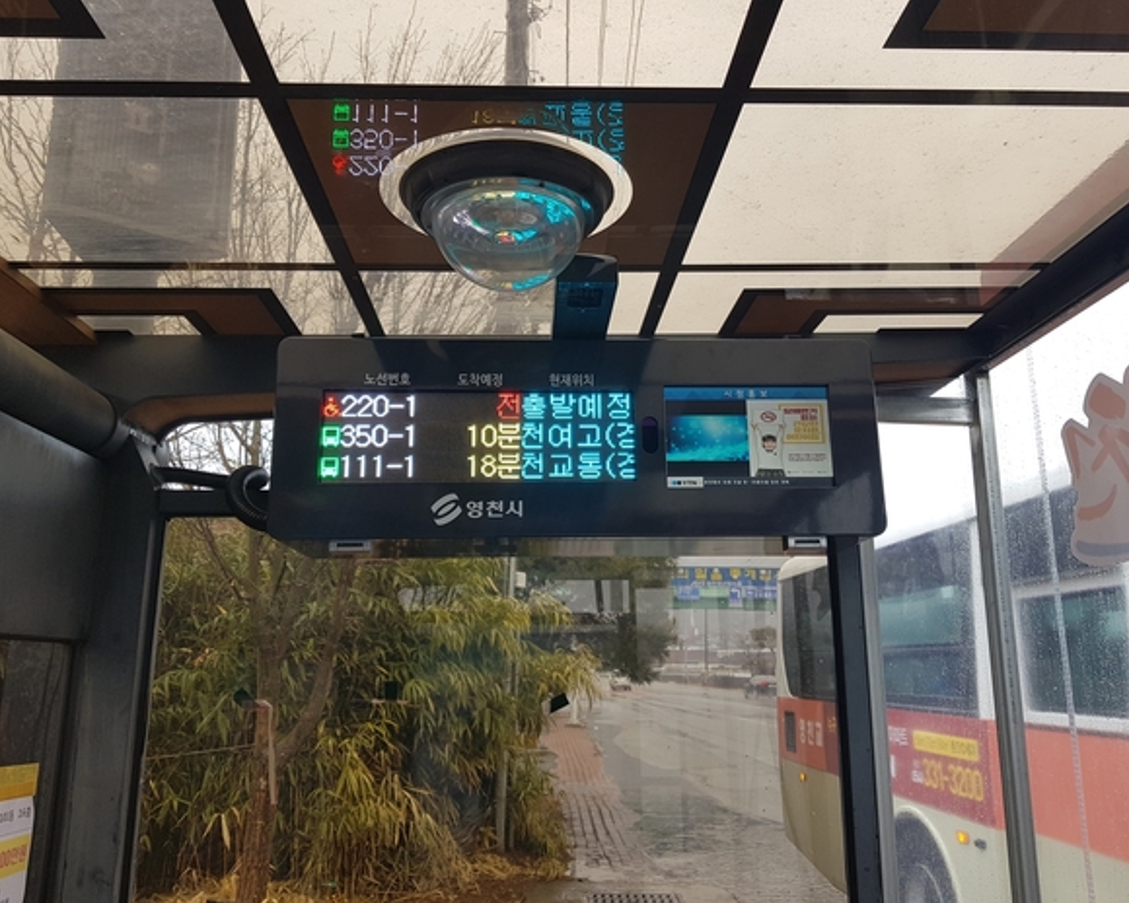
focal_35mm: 28
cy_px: 452
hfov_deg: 62.2
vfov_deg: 51.5
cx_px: 582
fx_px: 936
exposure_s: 1/132
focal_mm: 4.3
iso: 40
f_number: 1.7
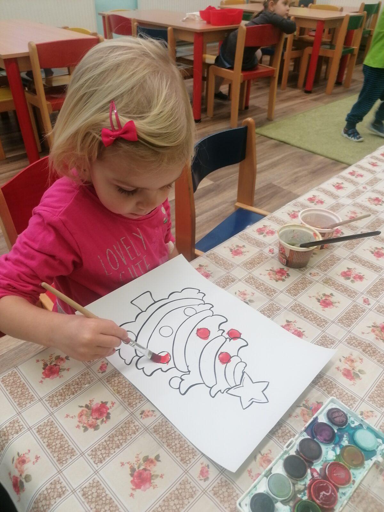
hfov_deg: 51.4
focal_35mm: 27
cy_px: 256
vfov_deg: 65.3
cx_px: 192
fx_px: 399
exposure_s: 1/50
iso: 100
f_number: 1.8
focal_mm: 4.75
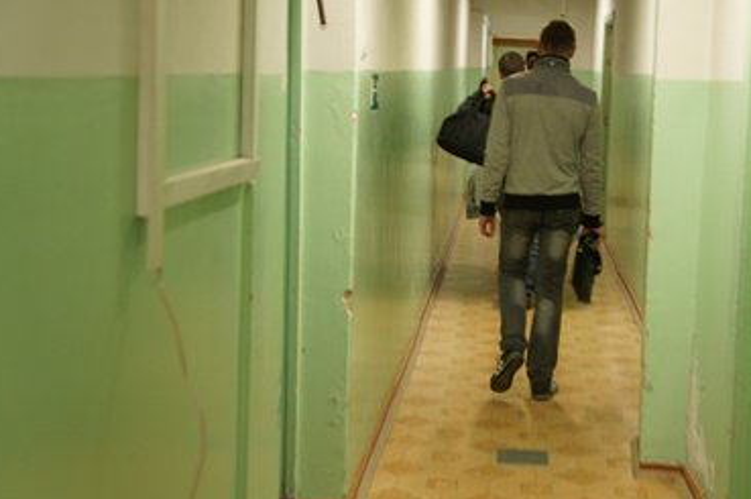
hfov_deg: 32.3
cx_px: 442
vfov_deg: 21.8
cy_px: 204
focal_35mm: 62
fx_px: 1292
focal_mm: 34
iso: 400
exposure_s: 1/50
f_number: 4.5
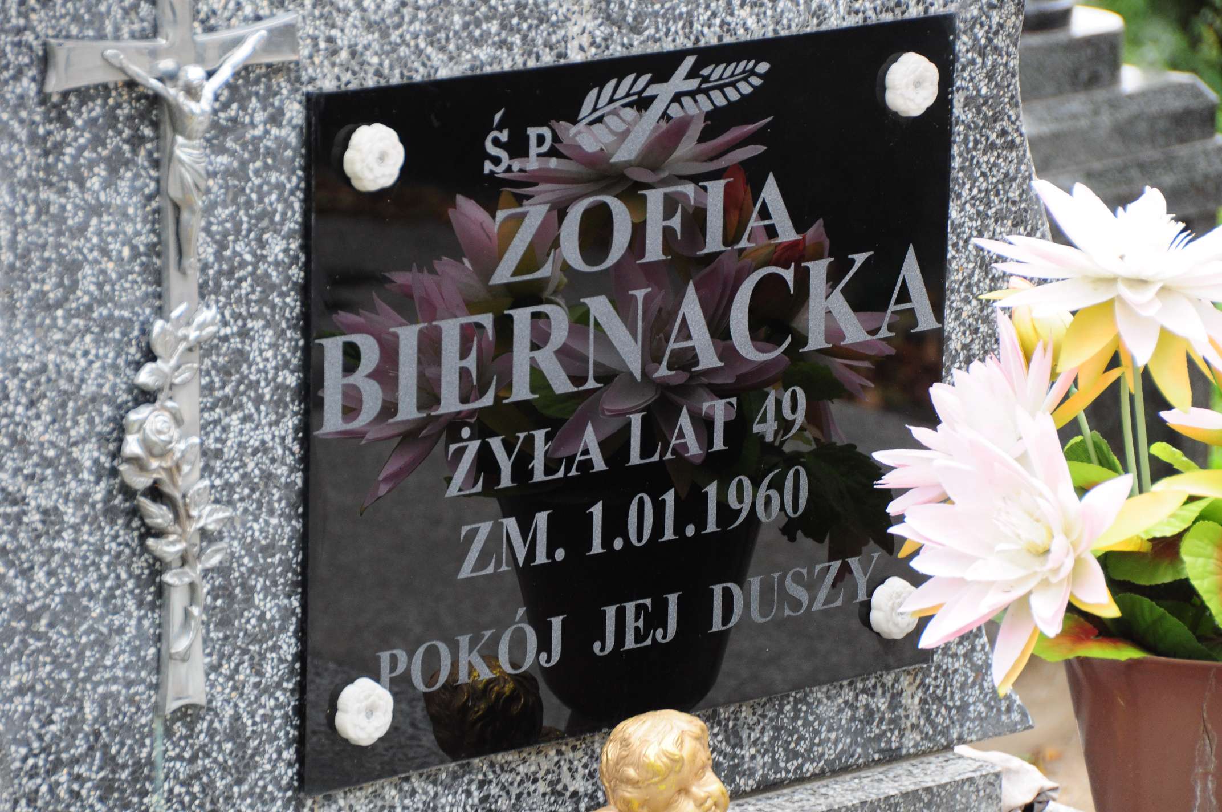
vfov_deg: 7.0
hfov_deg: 10.6
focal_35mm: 195
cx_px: 611
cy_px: 406
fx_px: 6611
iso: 640
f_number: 7.1
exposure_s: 1/160
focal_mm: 130
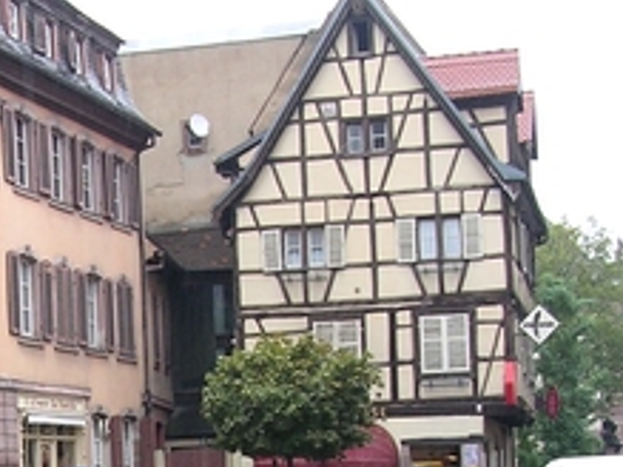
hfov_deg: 18.1
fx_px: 1871
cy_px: 527
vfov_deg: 13.9
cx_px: -91
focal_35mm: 104
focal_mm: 5.8
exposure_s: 1/75.7
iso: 100
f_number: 2.8
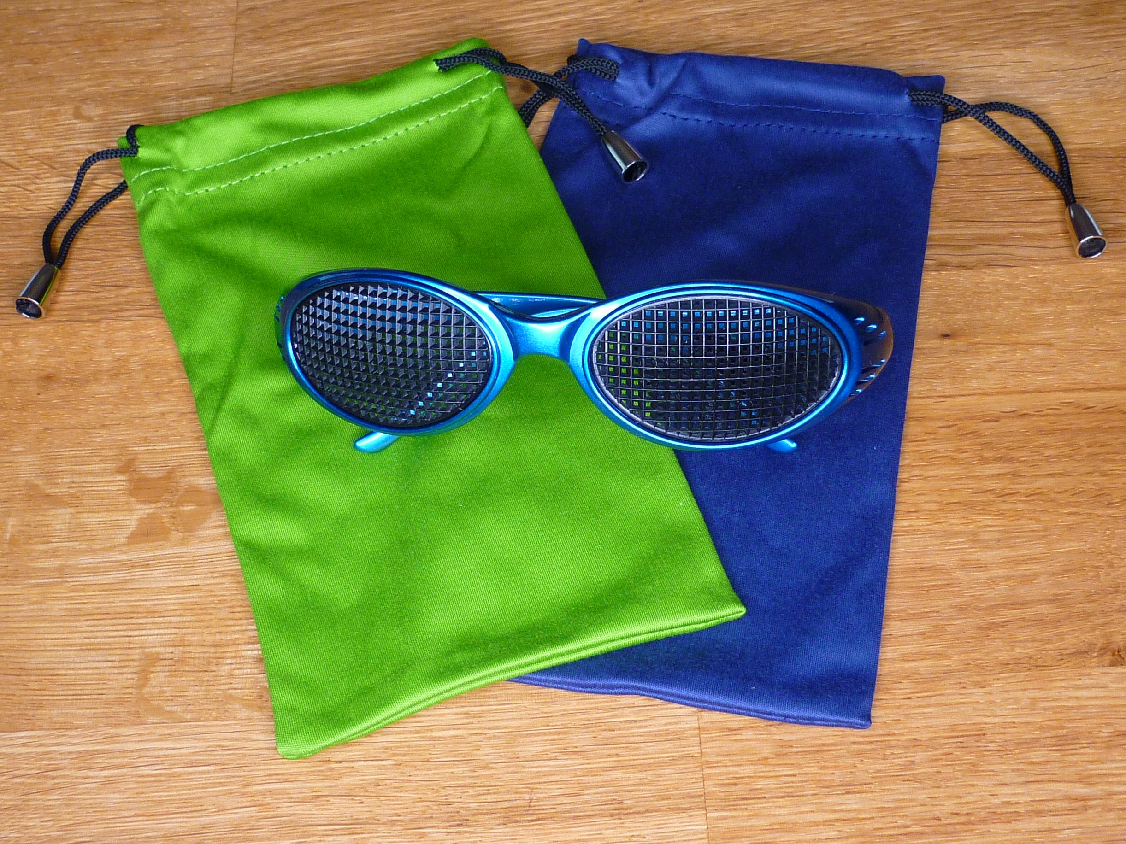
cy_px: 422
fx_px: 1366
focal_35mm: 42
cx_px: 563
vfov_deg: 34.3
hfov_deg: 44.8
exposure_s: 1/40
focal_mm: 6.9
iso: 125
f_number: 3
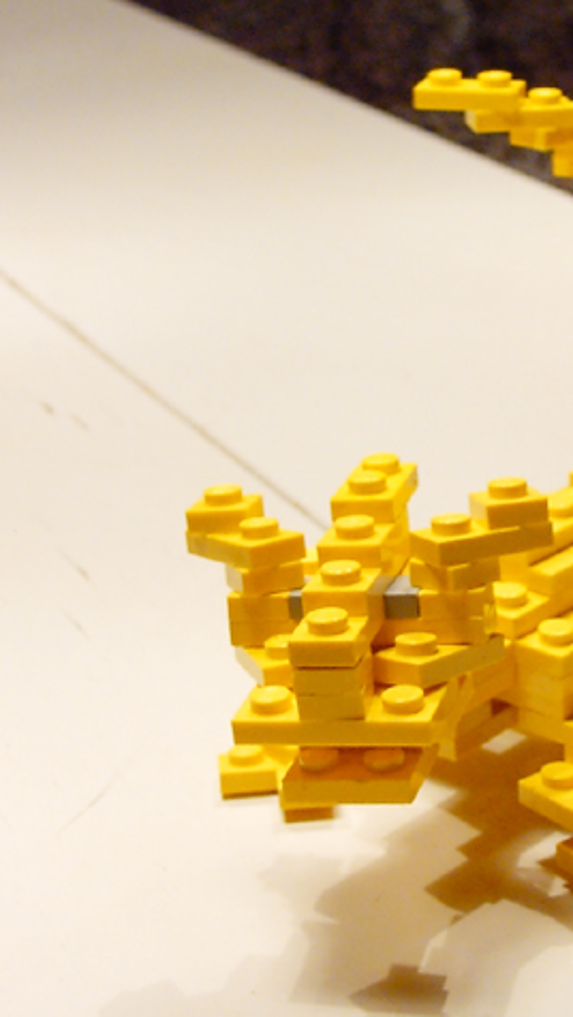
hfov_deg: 18.5
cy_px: 506
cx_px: 614
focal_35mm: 63
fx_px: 1700
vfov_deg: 33.3
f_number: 2.8
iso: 100
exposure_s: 1/20
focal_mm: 6.6
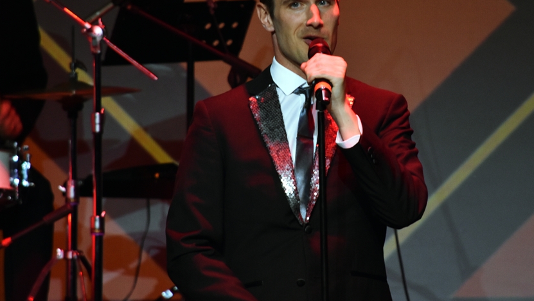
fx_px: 8031
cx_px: 310
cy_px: 98
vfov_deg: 2.1
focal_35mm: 567
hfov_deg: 3.8
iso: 1600
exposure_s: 1/80
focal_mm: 300
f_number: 5.6
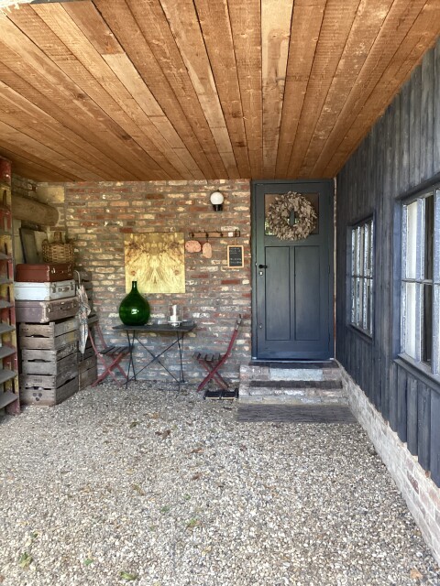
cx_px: 220
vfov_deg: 58.4
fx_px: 525
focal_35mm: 31
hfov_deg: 45.4
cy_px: 293
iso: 100
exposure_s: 1/60
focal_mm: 3.3
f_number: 2.4
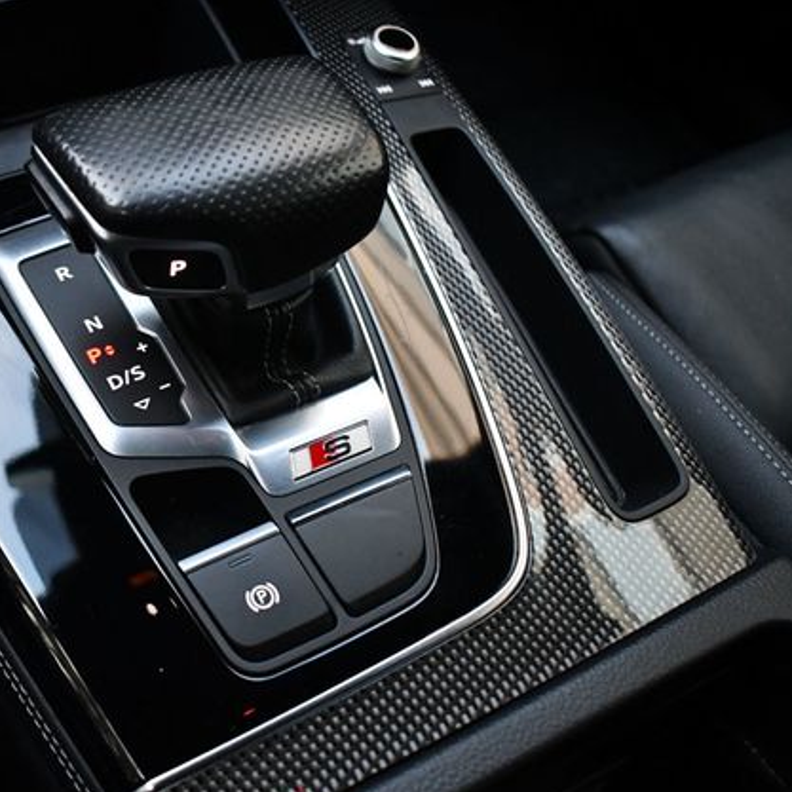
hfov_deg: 38.4
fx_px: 1113
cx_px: 228
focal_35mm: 43
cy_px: 401
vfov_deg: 39.2
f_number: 3.8
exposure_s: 1/100
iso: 3200
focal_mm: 22
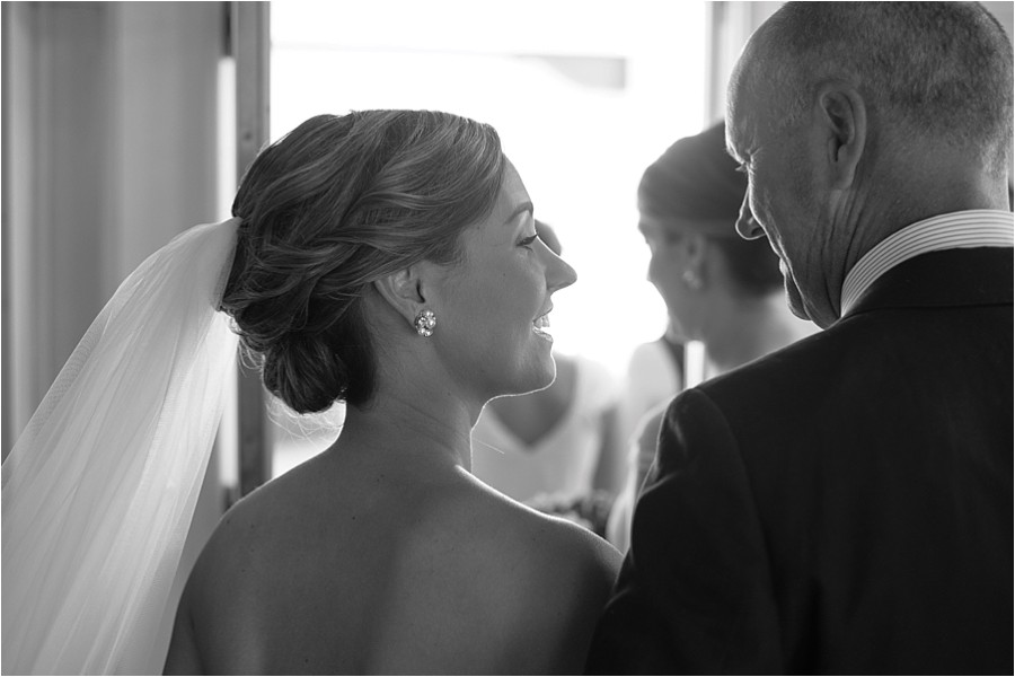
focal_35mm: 50
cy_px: 338
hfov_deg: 39.6
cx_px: 508
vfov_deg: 27.0
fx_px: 1410
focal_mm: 50
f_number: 2.5
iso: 560
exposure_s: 1/640
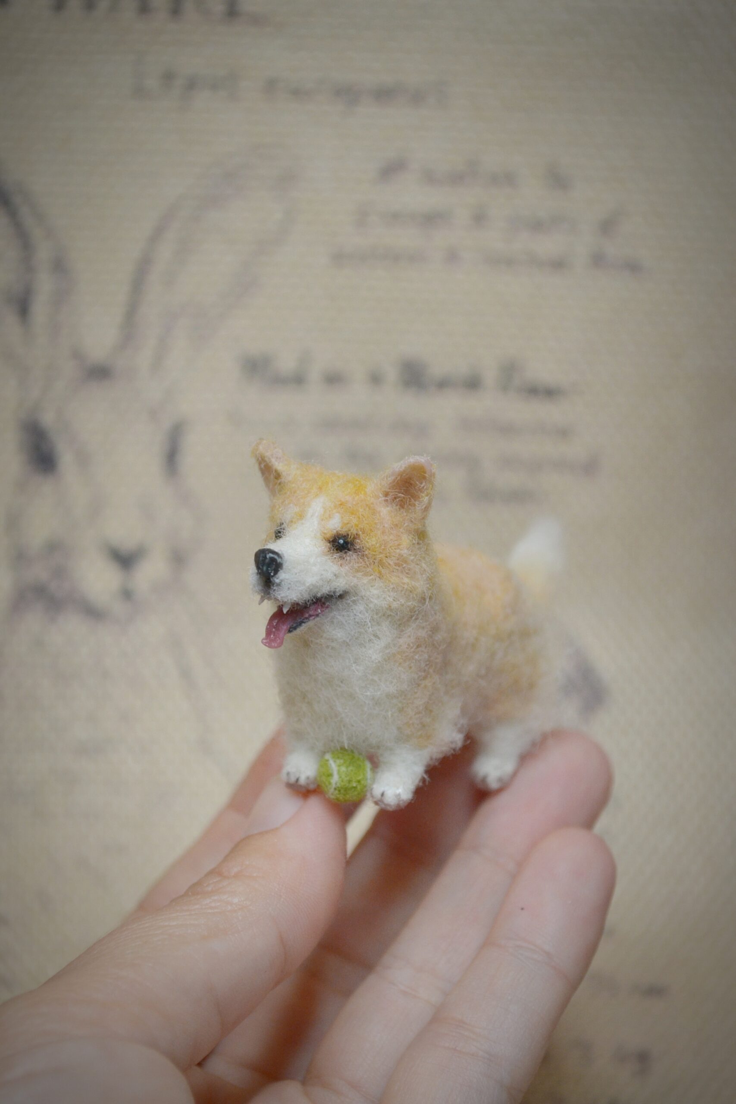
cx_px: 368
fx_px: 2529
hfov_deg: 16.6
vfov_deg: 24.6
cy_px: 552
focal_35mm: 82
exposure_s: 1/200
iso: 800
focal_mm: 55
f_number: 6.3
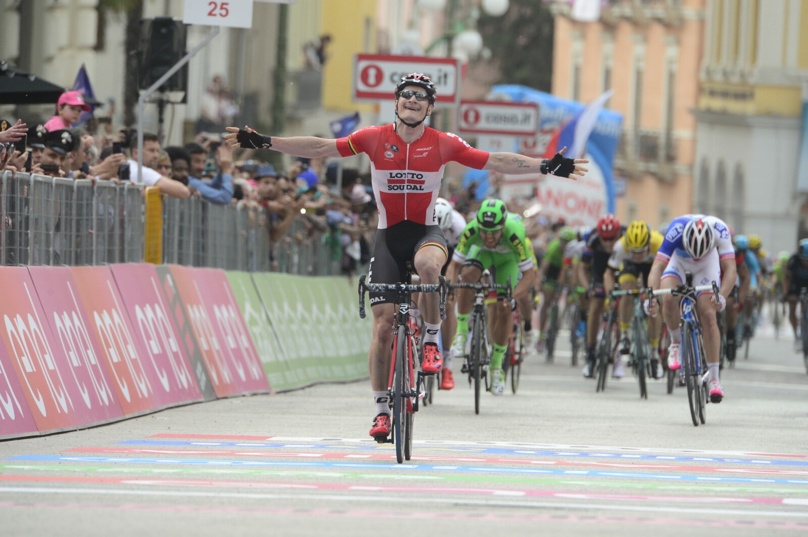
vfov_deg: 3.4
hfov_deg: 5.2
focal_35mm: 400
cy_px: 268
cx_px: 404
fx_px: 8968
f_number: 8
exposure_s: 1/1000
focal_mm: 400
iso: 2000
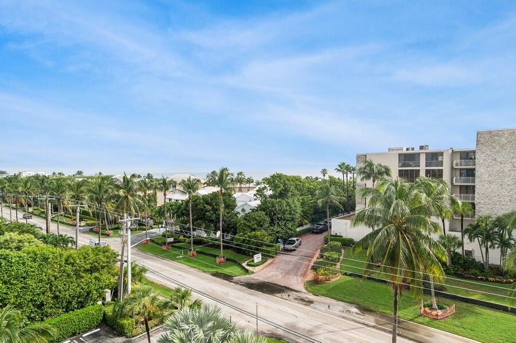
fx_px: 344
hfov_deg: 73.8
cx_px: 258
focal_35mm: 24
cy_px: 172
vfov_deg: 53.0
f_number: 11
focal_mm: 24
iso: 100
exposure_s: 1/160
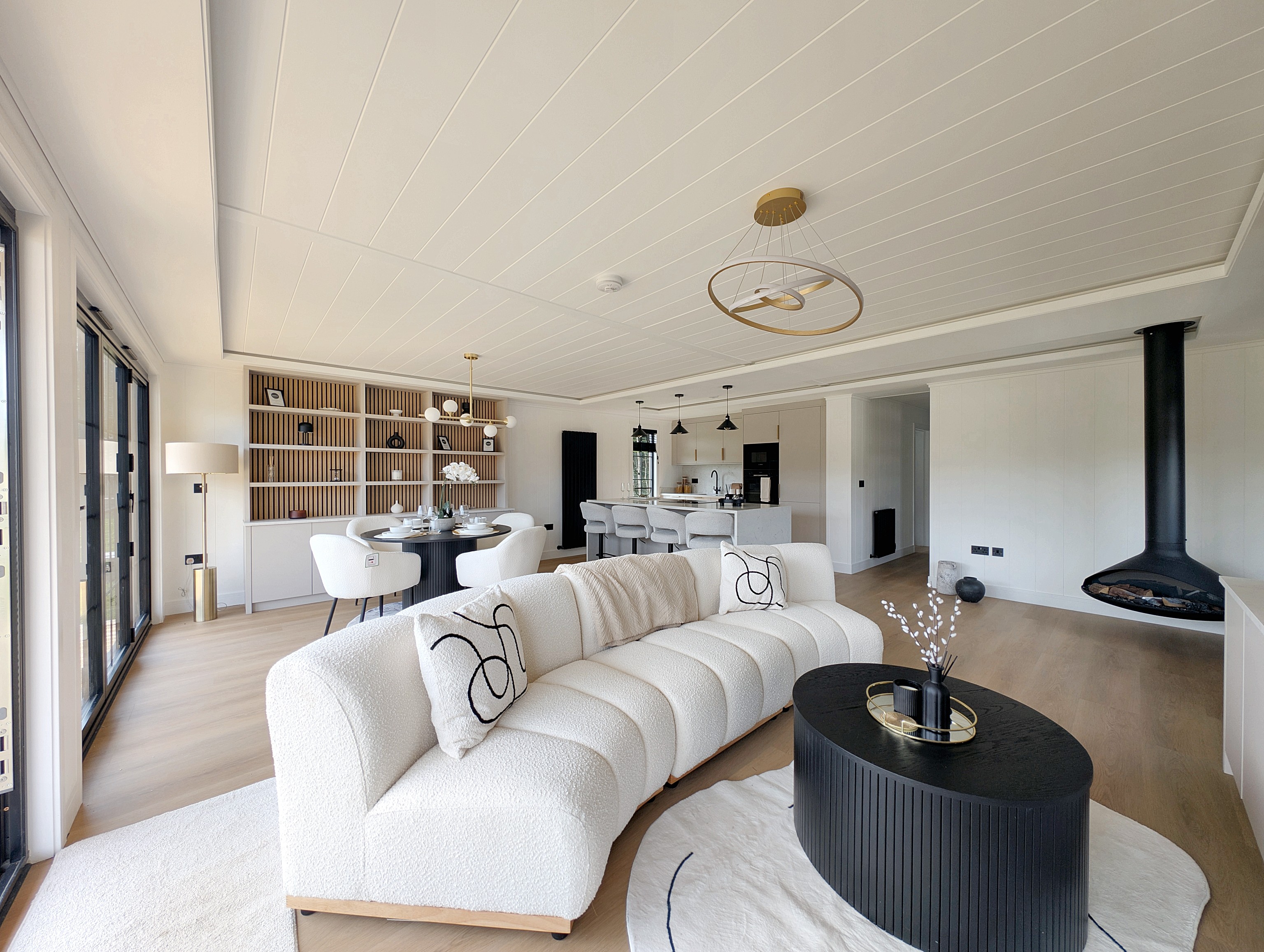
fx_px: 439
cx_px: 632
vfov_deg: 94.7
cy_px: 476
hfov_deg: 110.4
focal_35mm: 12
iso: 39
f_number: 1.9
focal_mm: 2.2
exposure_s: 1/229
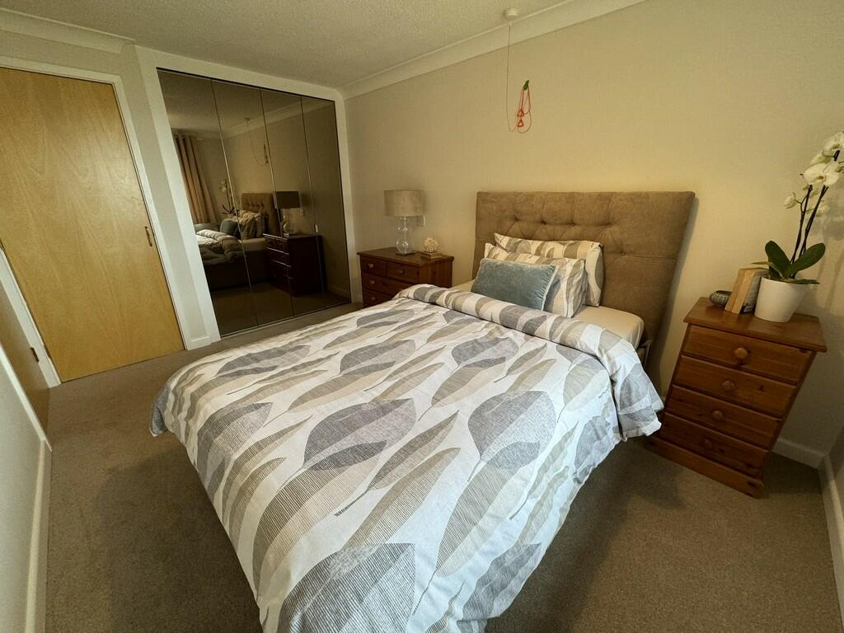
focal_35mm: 14
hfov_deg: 102.1
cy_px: 316
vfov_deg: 85.7
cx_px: 422
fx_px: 341
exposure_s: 1/100
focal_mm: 2.22
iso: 160
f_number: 2.2
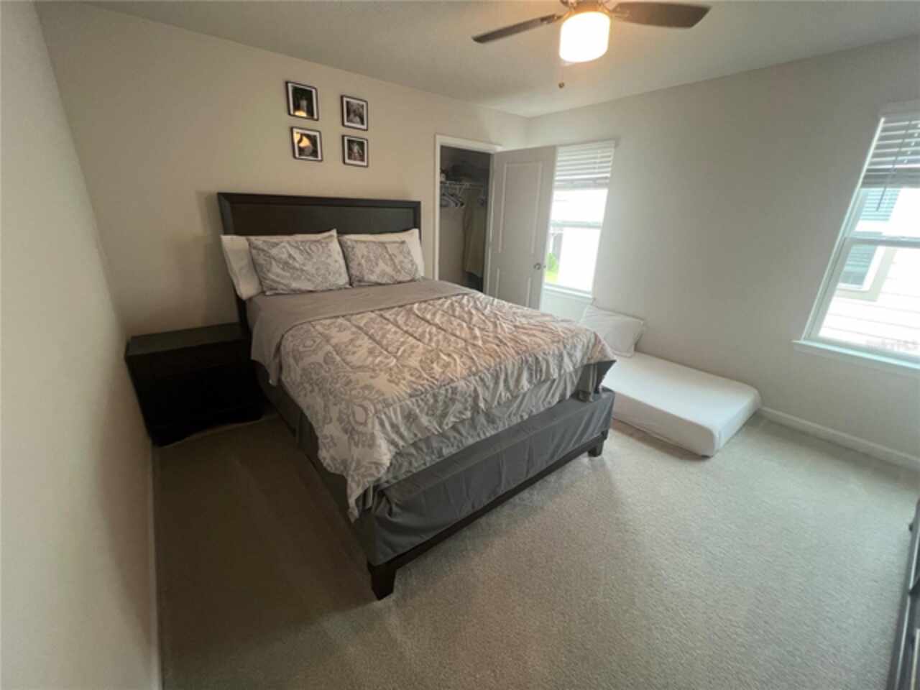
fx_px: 346
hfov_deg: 106.2
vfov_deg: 89.9
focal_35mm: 13
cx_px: 460
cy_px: 345
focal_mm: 1.57
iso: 200
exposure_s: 1/60
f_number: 1.8
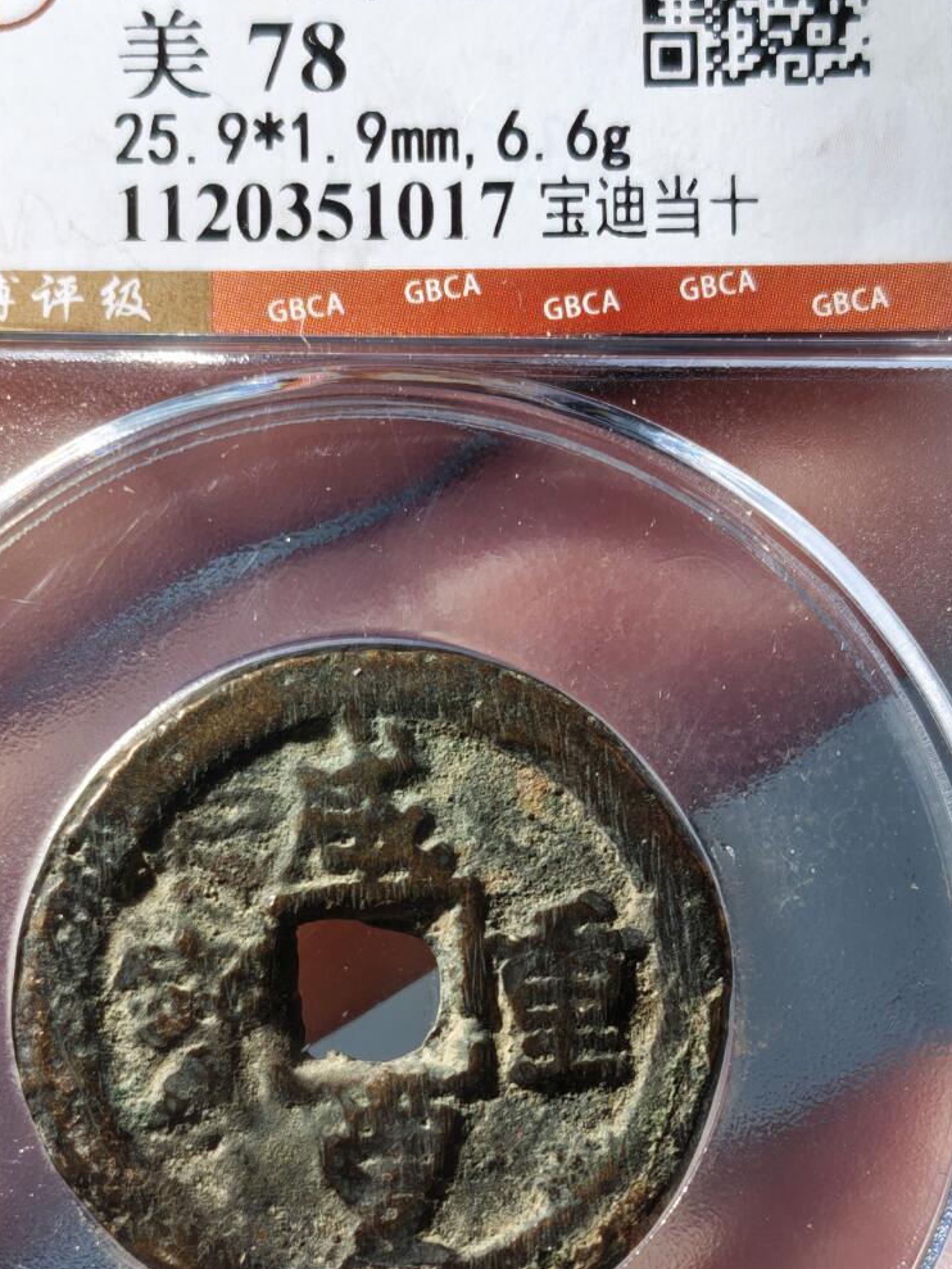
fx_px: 3336
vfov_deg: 21.5
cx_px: 366
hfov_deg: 16.2
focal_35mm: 91
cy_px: 820
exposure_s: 1/229
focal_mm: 5.85
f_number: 1.63
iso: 50
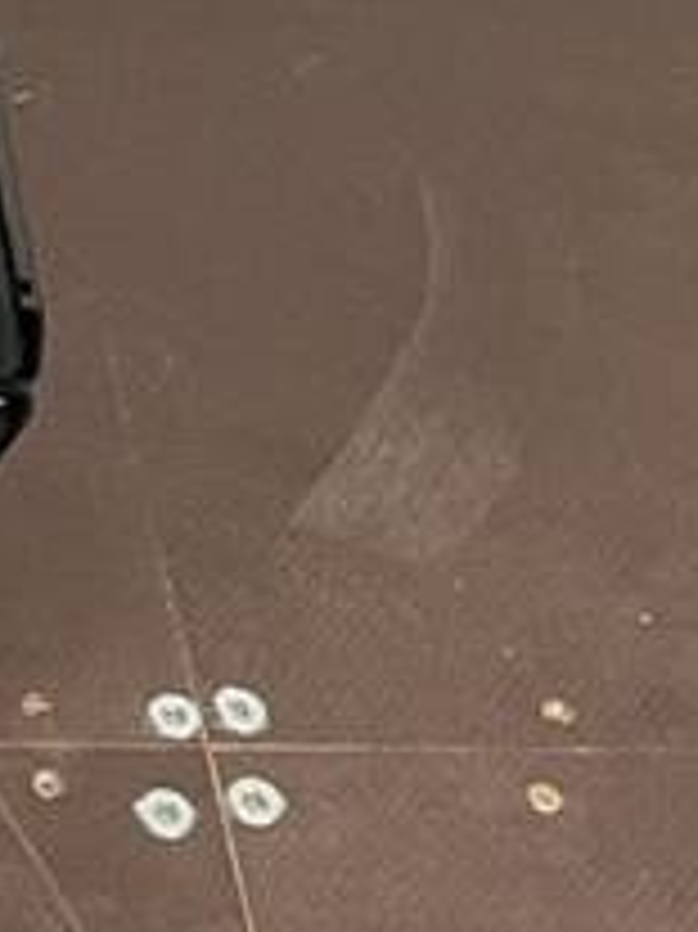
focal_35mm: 201
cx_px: -986
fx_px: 5410
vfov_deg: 8.1
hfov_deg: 7.0
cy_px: -2058
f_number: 1.6
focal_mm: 4.2
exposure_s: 1/50
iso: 64
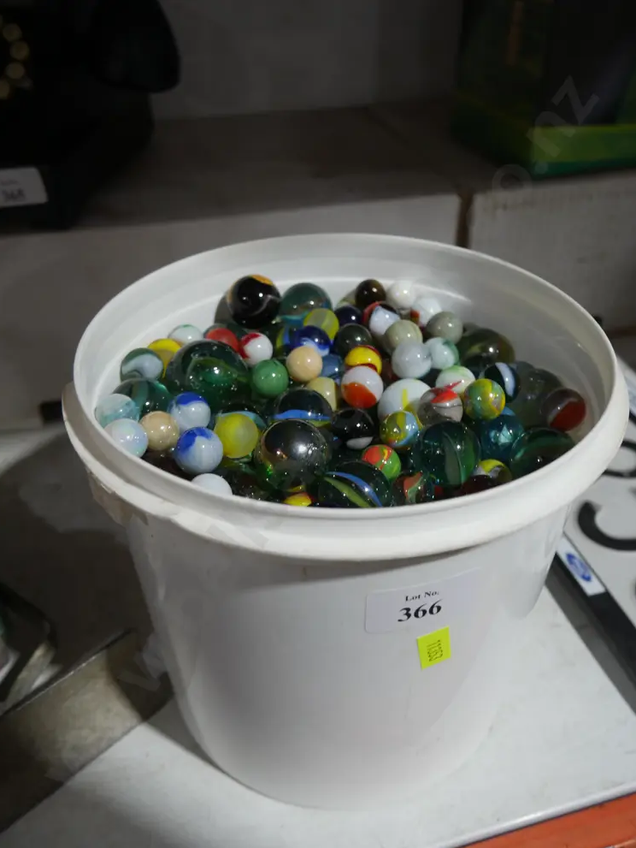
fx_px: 759
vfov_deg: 58.3
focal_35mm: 31
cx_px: 321
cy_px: 437
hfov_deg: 45.5
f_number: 3.6
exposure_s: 1/60
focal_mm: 15
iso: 320
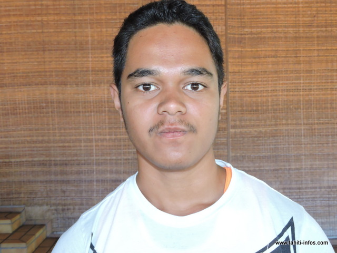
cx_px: 168
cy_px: 126
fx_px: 389
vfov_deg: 36.0
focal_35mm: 40
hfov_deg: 46.8
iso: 800
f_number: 3.8
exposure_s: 1/80
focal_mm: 7.2
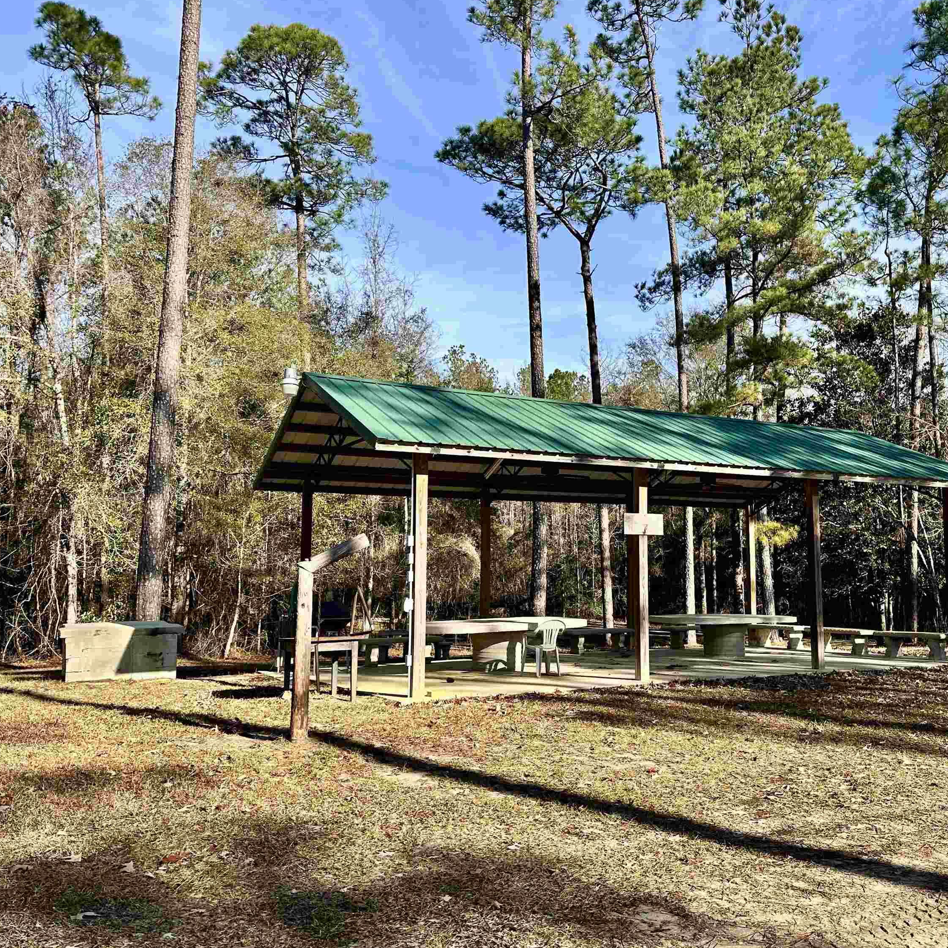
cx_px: 594
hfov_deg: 55.0
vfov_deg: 55.6
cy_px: 480
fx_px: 899
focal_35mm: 29
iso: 80
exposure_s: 1/2028
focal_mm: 6.86
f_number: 1.78
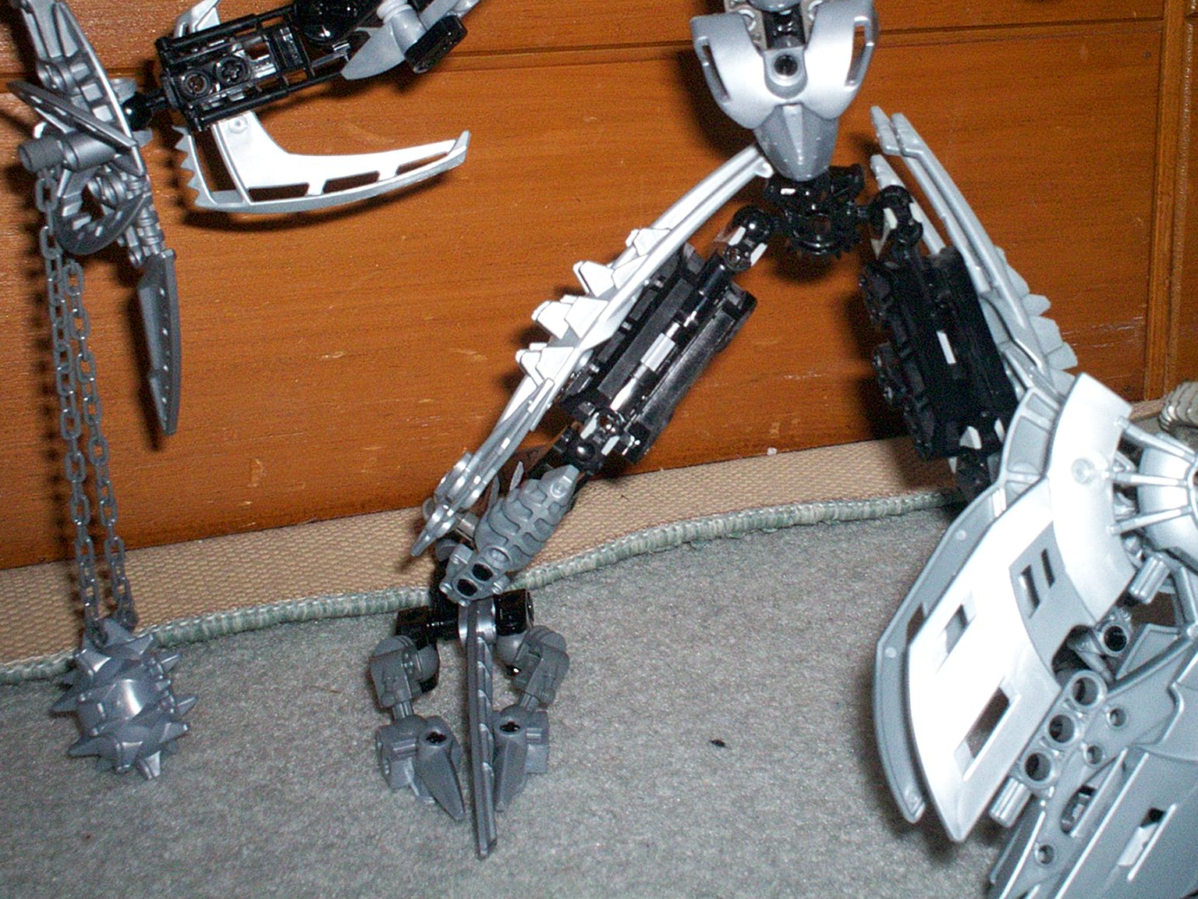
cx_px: 785
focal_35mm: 54
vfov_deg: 26.7
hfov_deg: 35.2
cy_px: 229
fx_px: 1869
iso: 140
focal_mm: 6
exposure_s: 1/60
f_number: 4.5
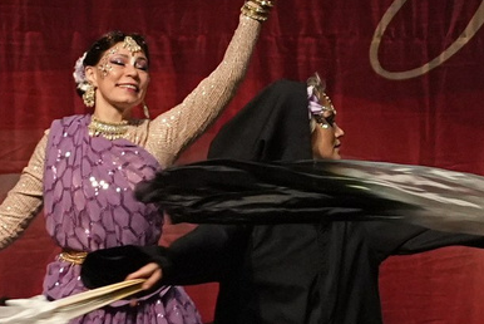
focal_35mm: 464
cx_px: -71
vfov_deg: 2.9
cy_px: -377
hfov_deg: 4.4
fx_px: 6243
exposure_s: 1/400
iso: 2500
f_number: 2.8
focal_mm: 70
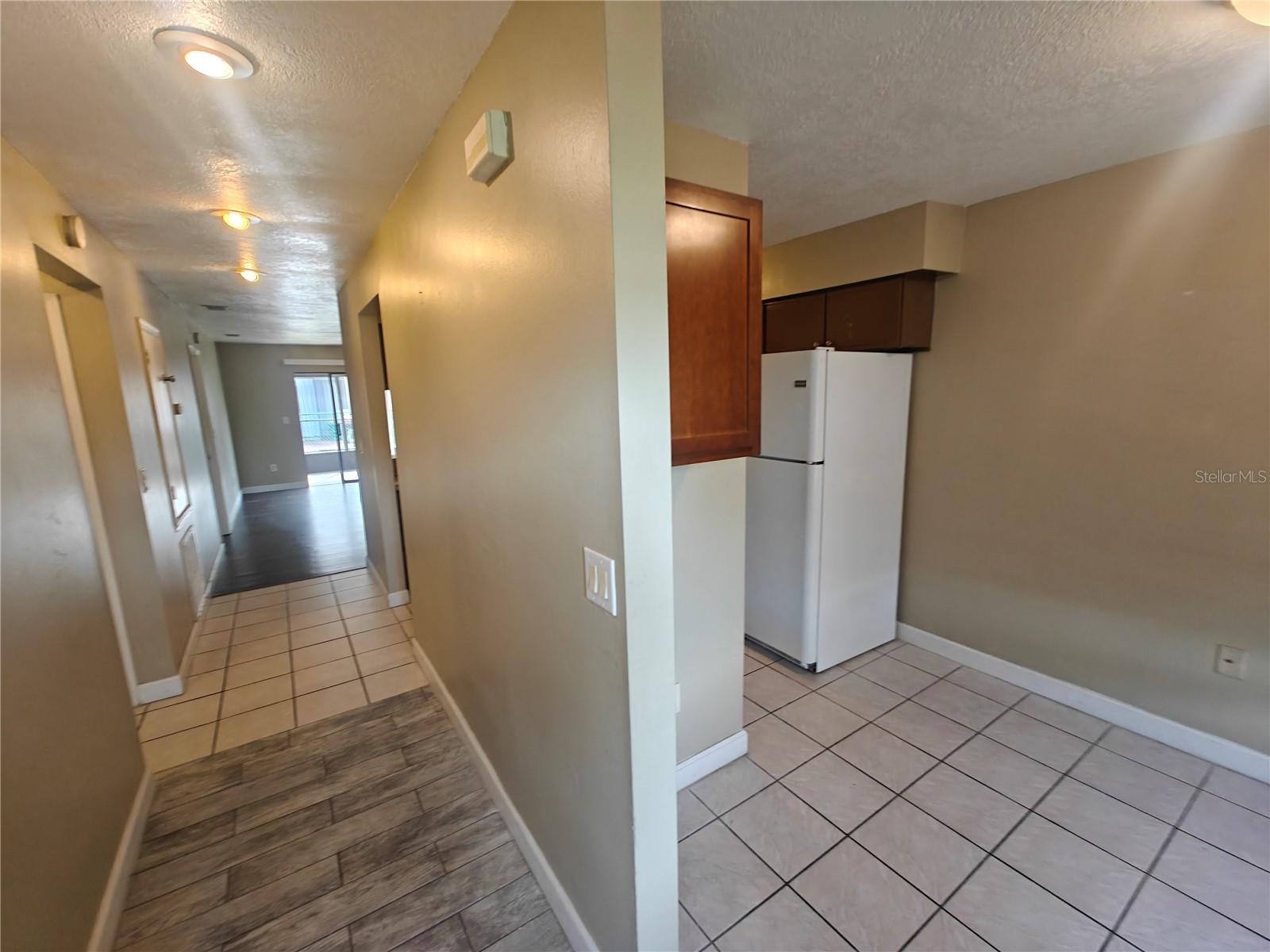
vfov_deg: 85.7
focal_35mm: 14
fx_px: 514
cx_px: 635
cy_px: 476
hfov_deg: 102.1
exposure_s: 1/40
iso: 125
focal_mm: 2.62
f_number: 2.2
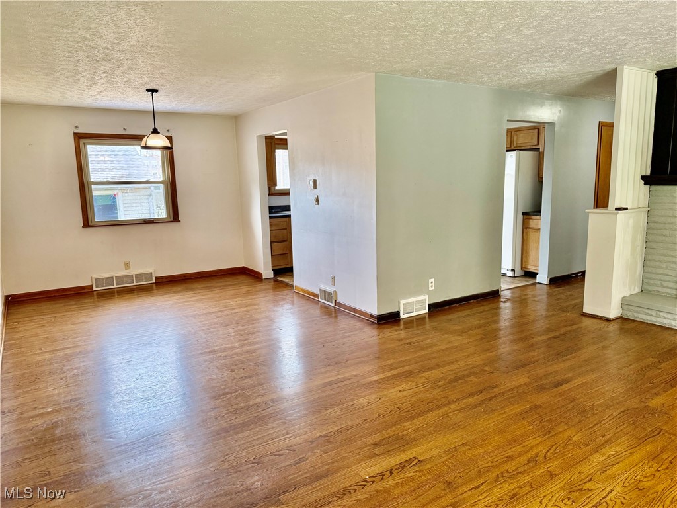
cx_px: 338
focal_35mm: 24
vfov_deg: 56.8
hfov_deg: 71.6
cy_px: 254
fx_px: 469
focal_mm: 6.76
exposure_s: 1/122
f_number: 1.78
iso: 200
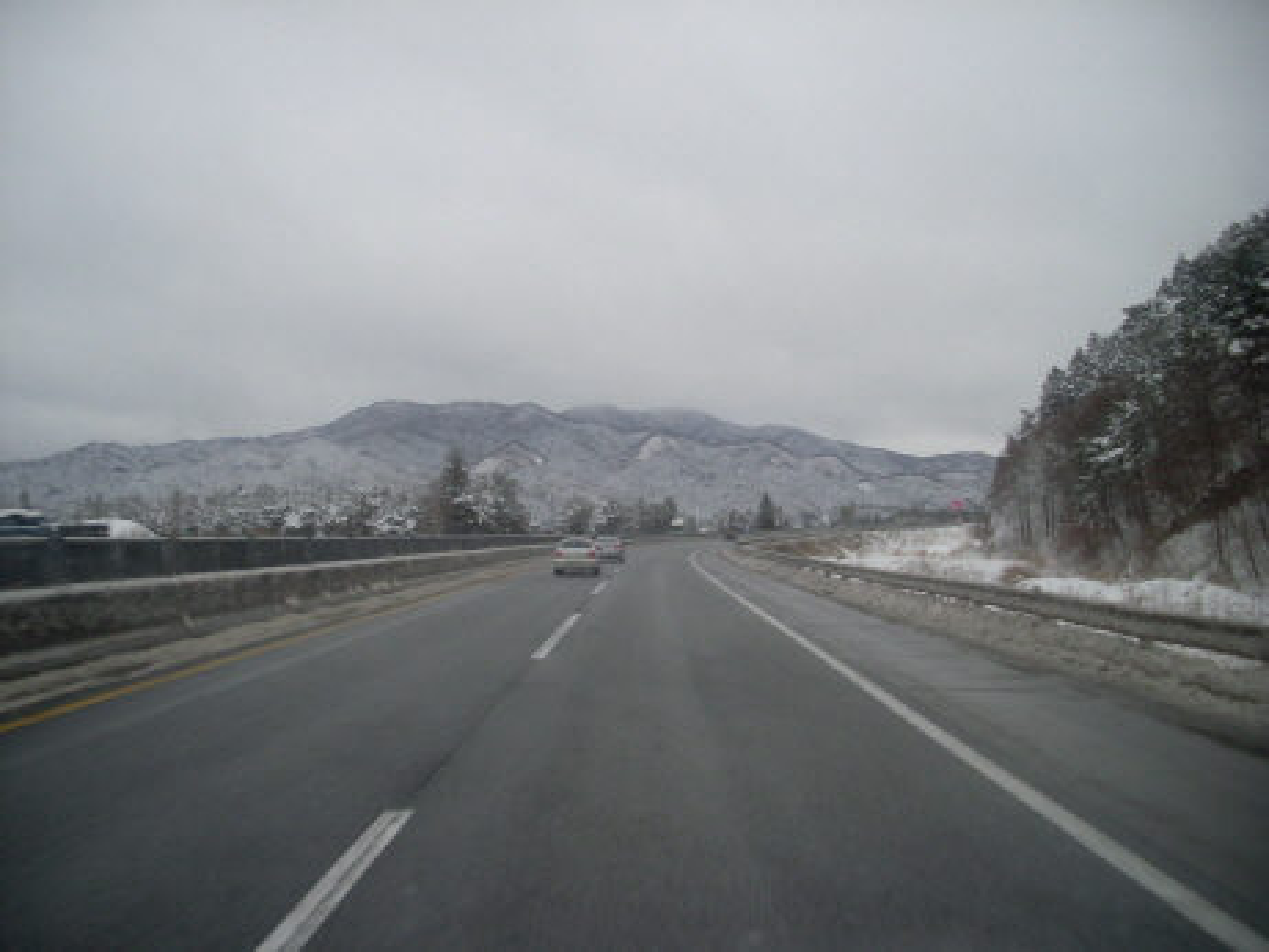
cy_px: 476
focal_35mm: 38
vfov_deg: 37.7
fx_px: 1393
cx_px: 634
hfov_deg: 49.0
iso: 80
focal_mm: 6.3
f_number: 7.7
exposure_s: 1/180
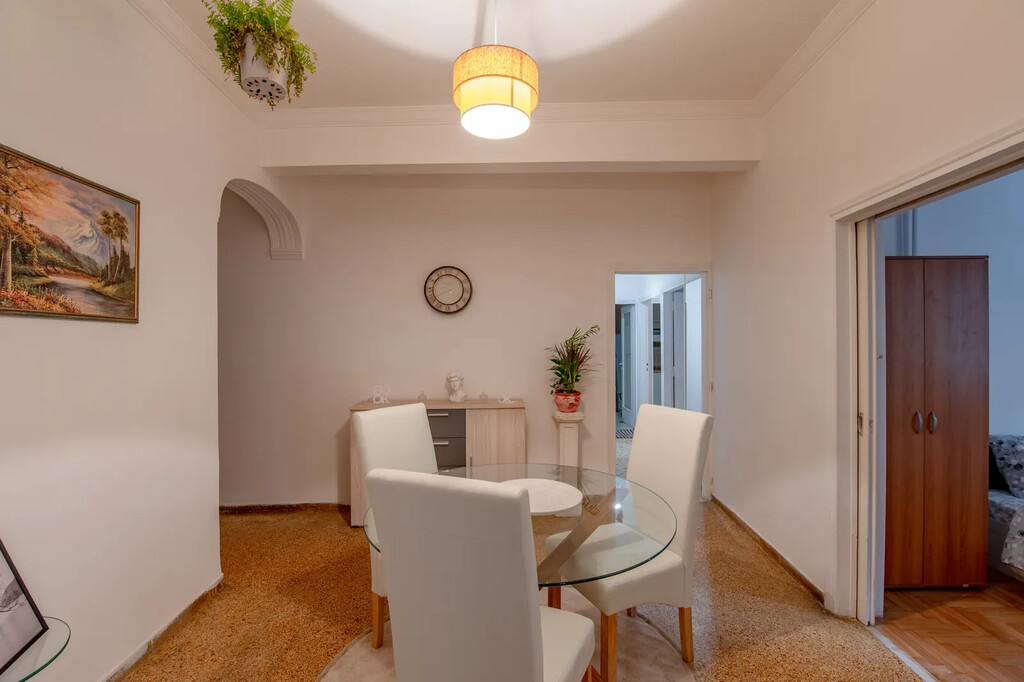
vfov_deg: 77.3
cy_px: 341
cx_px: 512
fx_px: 427
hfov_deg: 100.4
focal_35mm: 15
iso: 200
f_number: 5
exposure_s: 1/3
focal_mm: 15
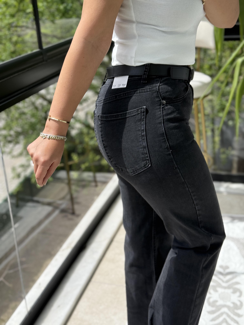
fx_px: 451
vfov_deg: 39.7
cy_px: 162
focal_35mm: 48
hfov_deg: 30.3
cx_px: 122
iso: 100
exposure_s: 1/762
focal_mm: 6.76
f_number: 1.78
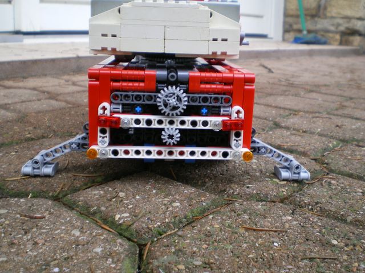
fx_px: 401
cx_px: 182
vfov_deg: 37.7
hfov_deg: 49.0
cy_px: 136
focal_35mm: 38
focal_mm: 6.3
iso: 64
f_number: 3.1
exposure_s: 1/40
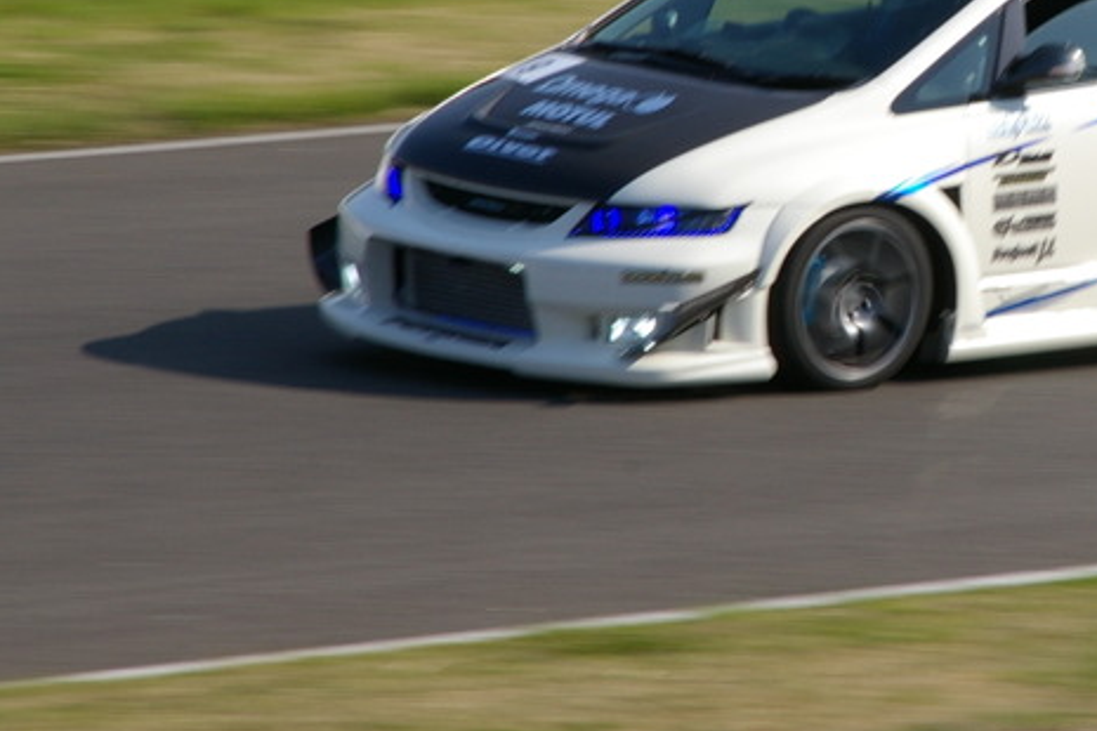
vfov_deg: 2.7
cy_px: 54
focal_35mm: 512
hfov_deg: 4.0
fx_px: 15604
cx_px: 1052
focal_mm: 155
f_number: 16
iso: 200
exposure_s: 1/125
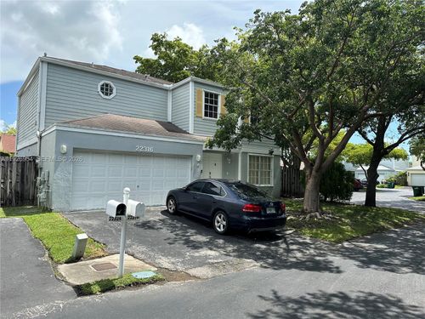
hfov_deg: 71.6
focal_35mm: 24
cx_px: 212
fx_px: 295
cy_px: 160
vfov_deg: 56.8
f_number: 1.78
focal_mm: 6.86
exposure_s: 1/2660
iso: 80
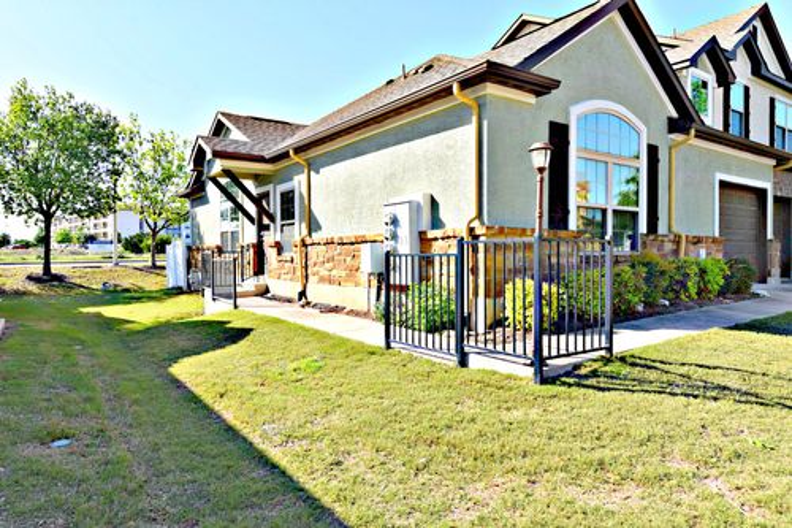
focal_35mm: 24
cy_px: 264
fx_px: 528
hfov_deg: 73.8
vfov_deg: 53.1
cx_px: 396
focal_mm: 24
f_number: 9
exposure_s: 1/320
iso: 200
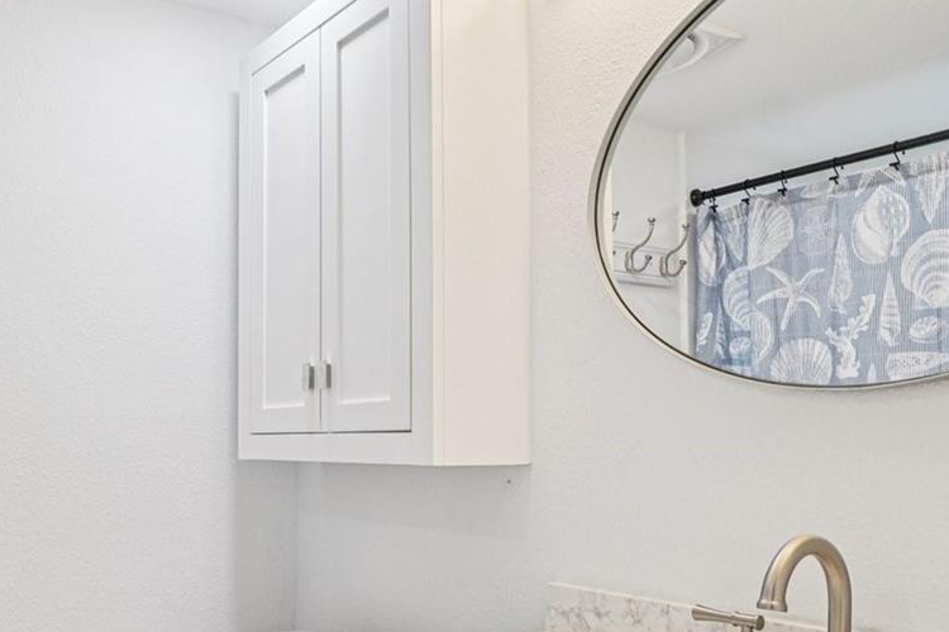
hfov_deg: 56.4
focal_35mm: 32
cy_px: 464
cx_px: 259
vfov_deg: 40.1
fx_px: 843
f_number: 8
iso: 200
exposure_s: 1/30
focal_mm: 10
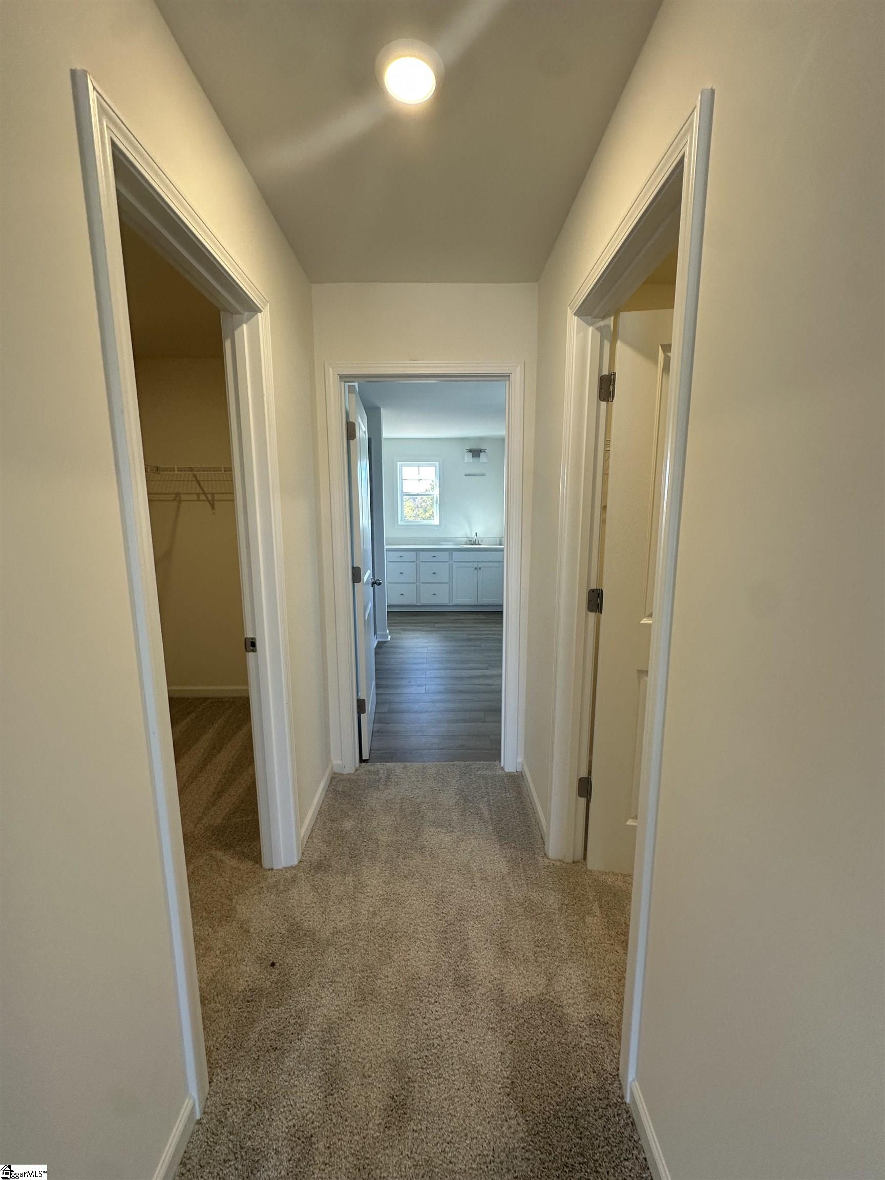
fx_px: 477
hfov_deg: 85.7
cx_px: 442
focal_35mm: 14
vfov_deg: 102.1
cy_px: 590
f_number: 2.2
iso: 125
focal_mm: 2.22
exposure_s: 1/120
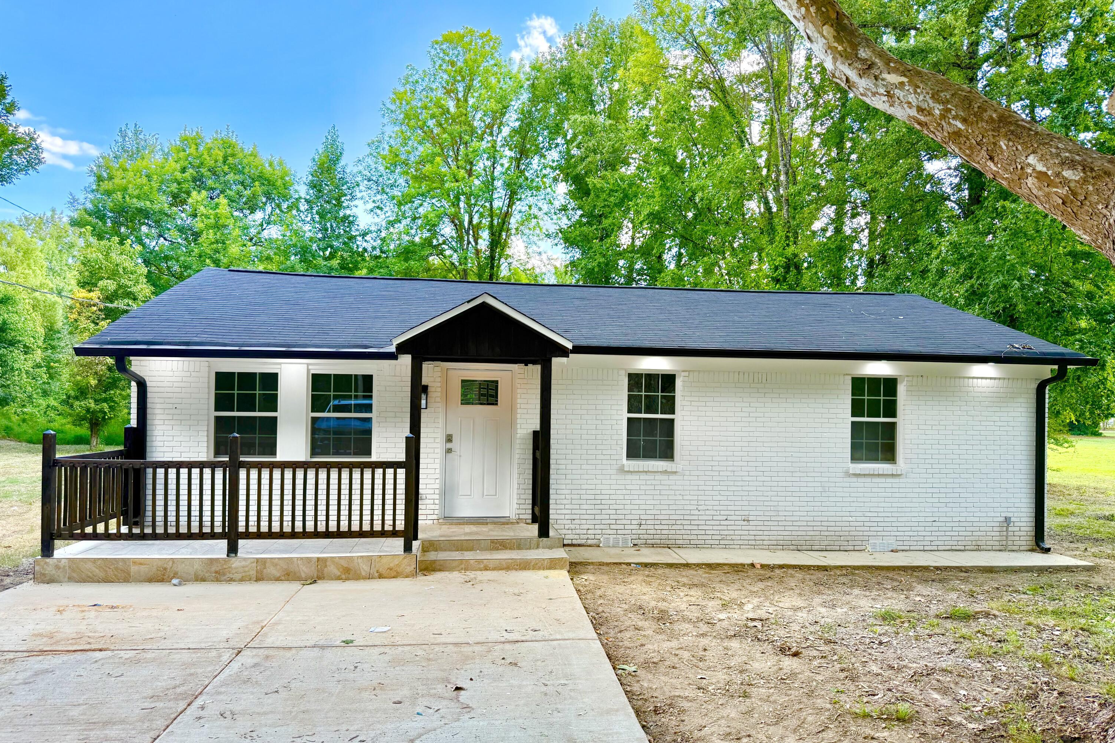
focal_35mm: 25
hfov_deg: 71.5
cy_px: 400
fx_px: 774
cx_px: 557
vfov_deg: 51.2
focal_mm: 6.76
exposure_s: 1/524
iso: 100
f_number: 1.78
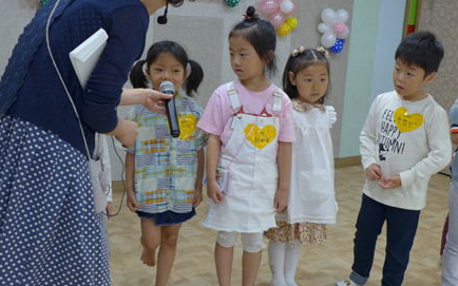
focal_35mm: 50
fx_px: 624
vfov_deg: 25.8
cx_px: 249
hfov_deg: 40.3
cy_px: 164
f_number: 1.6
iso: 160
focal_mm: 6.3
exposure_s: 1/125
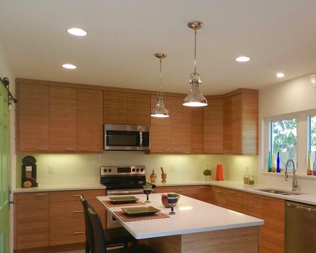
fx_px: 308
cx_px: 204
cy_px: 157
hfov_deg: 53.4
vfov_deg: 44.2
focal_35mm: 33
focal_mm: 4
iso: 160
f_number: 3.4
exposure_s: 1/30
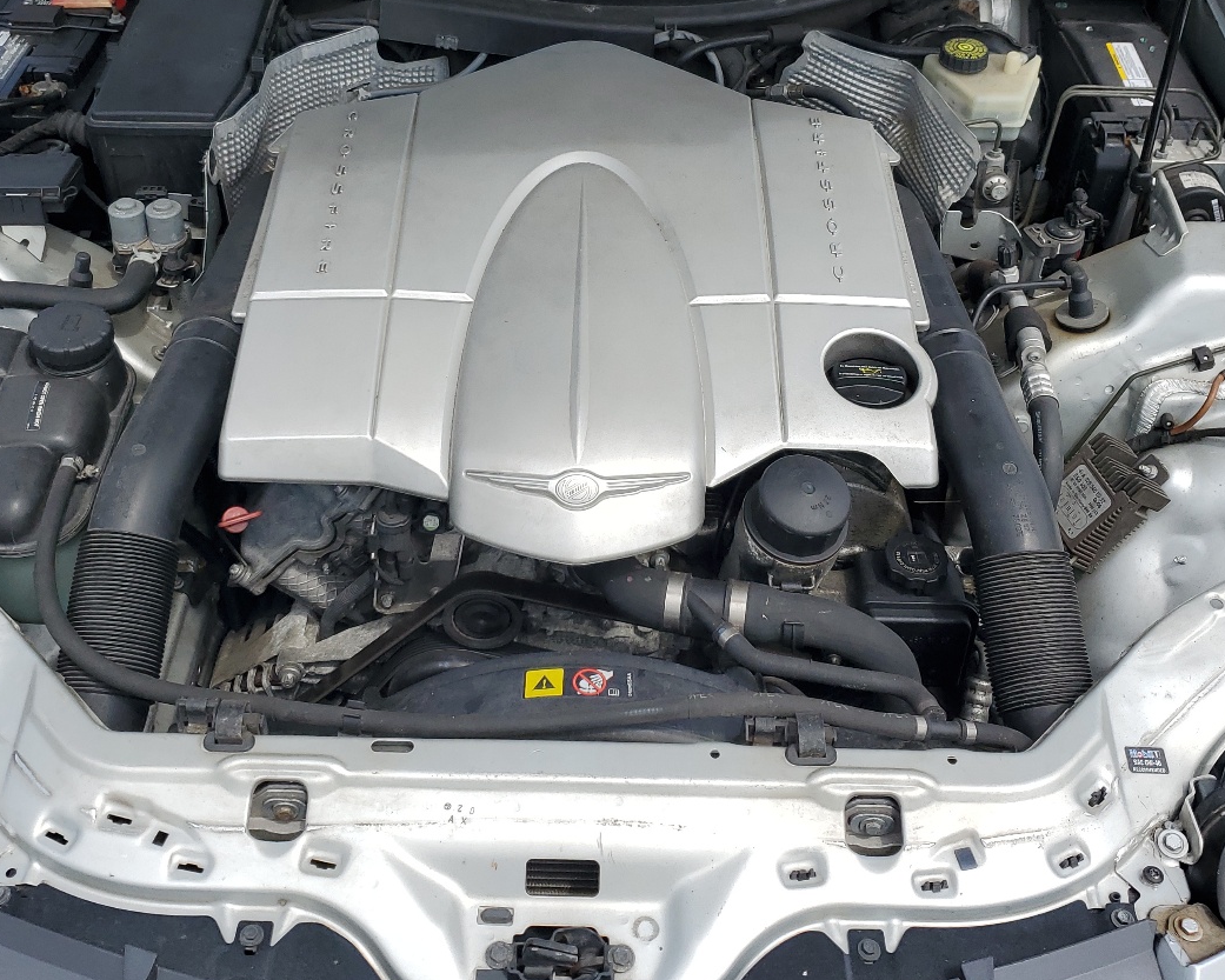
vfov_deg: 37.7
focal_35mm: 39
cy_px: 307
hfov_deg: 46.8
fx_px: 1414
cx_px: 610
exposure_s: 1/3333
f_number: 1.5
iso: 50
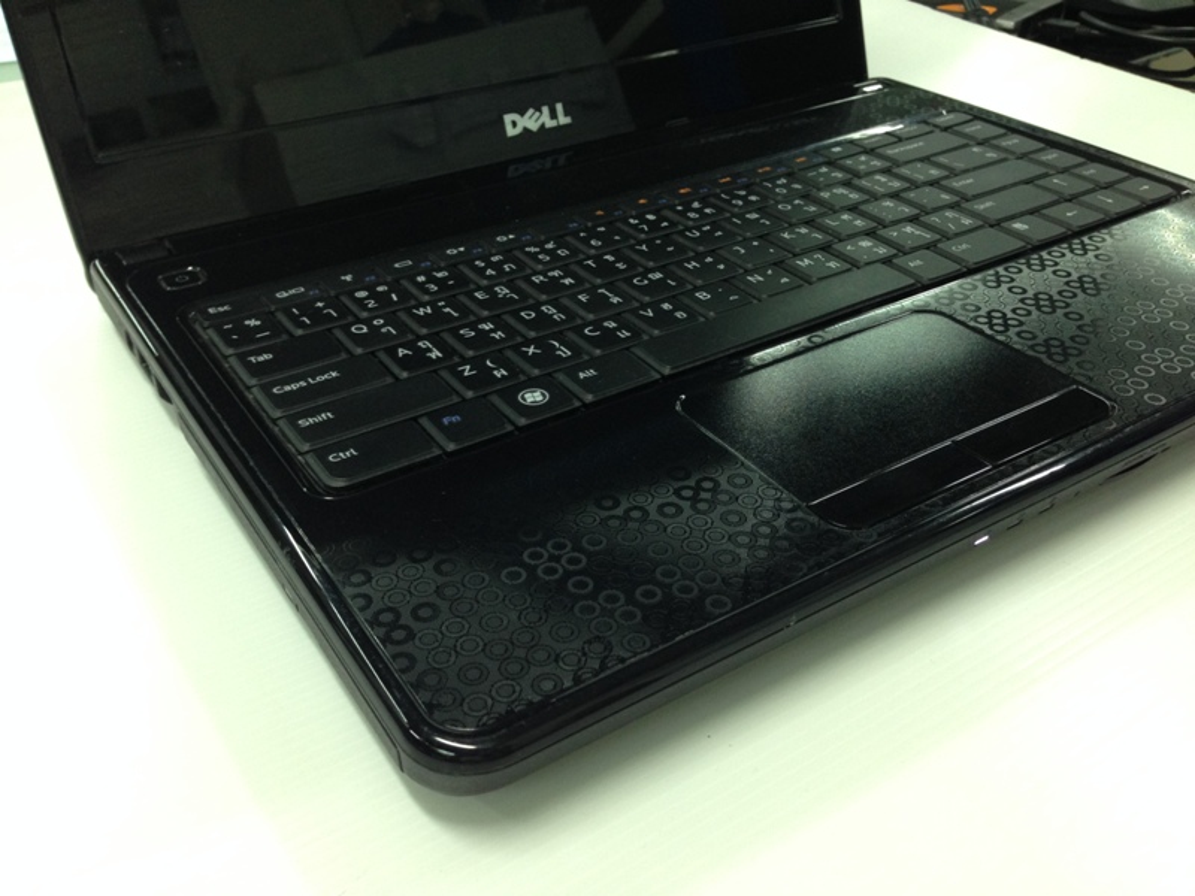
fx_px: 1139
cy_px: 448
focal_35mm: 33
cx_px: 598
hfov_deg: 55.4
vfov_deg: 42.9
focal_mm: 4.12
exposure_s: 1/20
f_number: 2.4
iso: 100
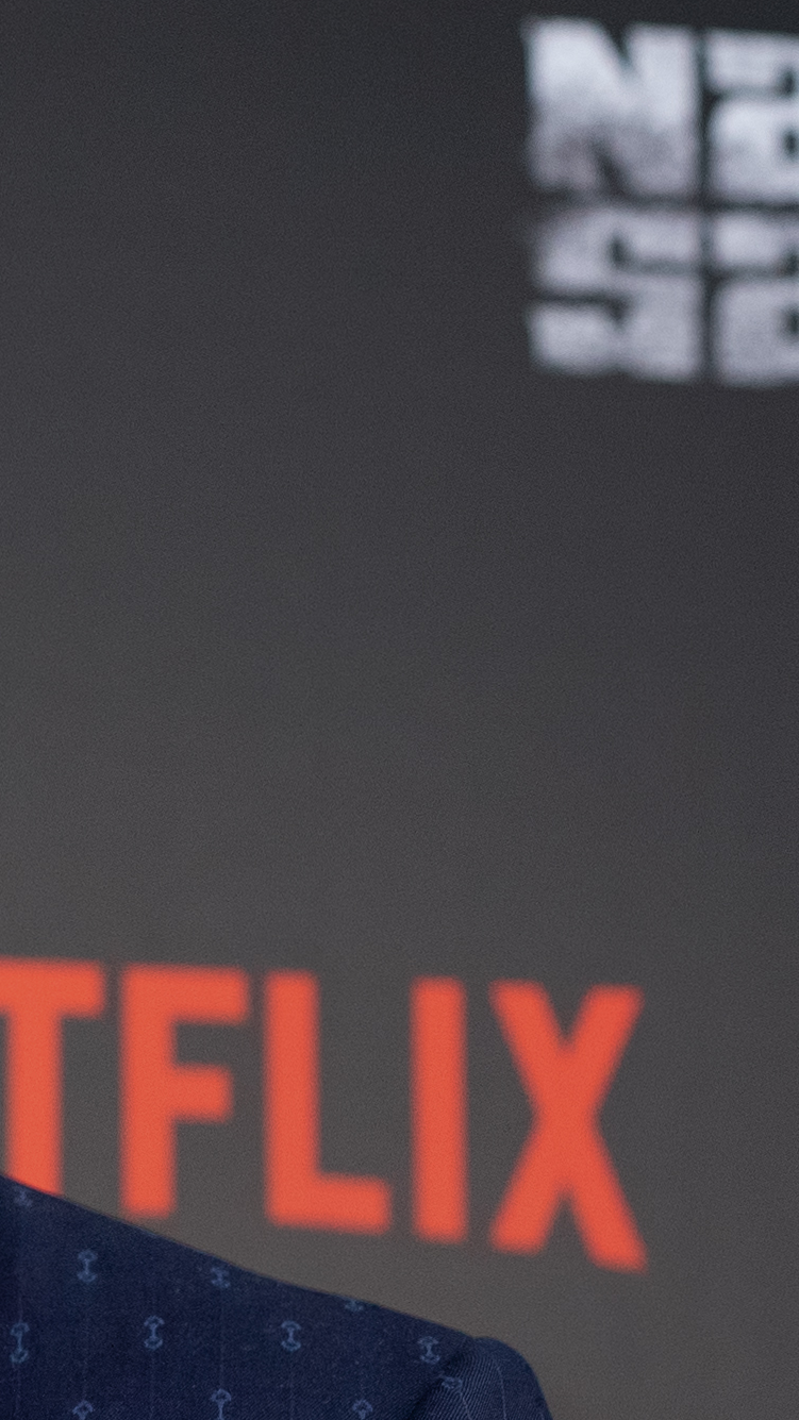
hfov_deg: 9.8
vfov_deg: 18.3
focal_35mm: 116
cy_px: 1109
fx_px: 4369
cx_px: -693
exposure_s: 1/320
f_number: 2.8
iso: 1250
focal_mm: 35
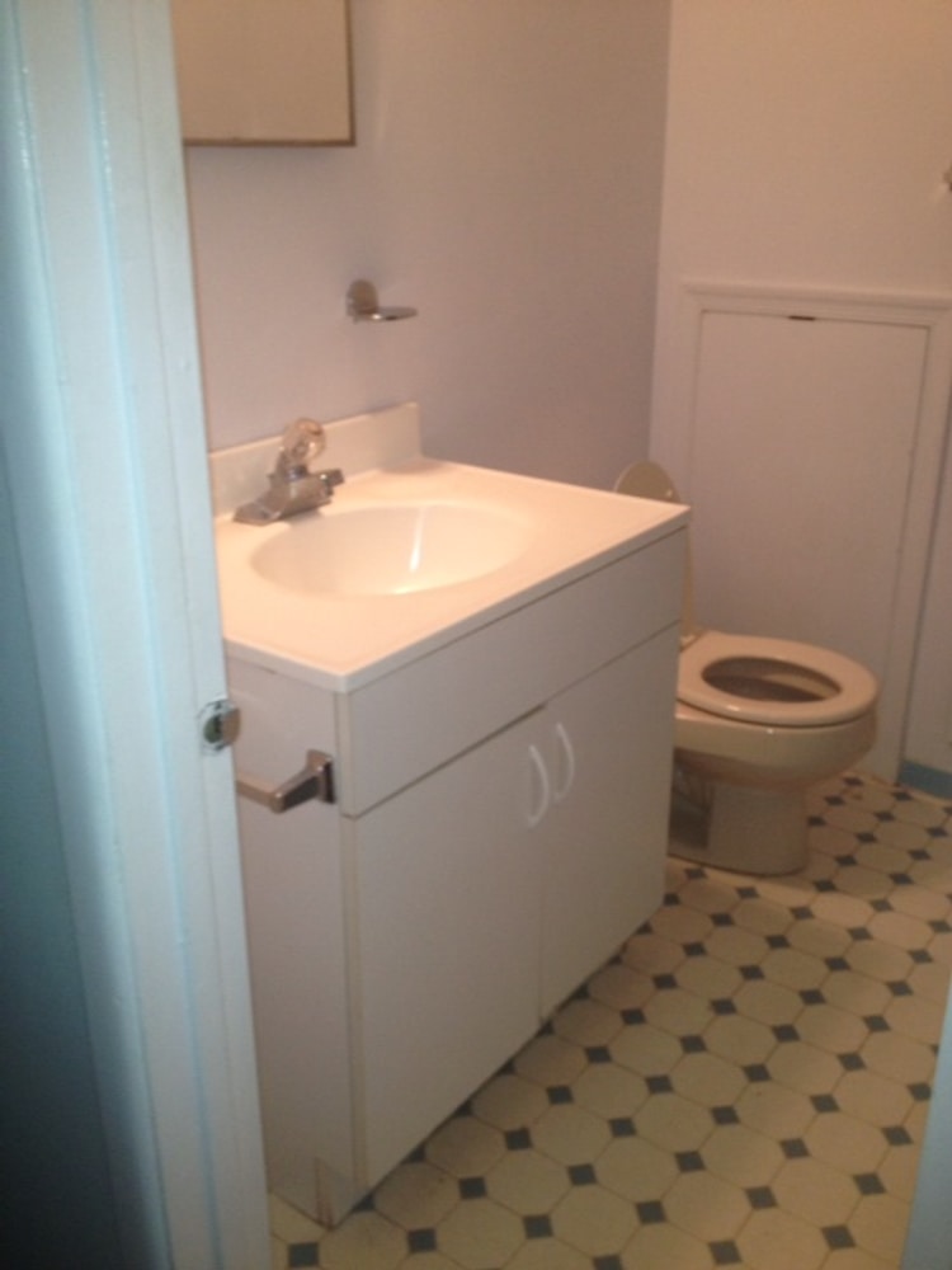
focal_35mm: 35
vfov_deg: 52.6
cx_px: 476
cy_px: 635
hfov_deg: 40.7
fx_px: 1283
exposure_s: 1/20
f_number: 2.4
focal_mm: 4.28
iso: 100
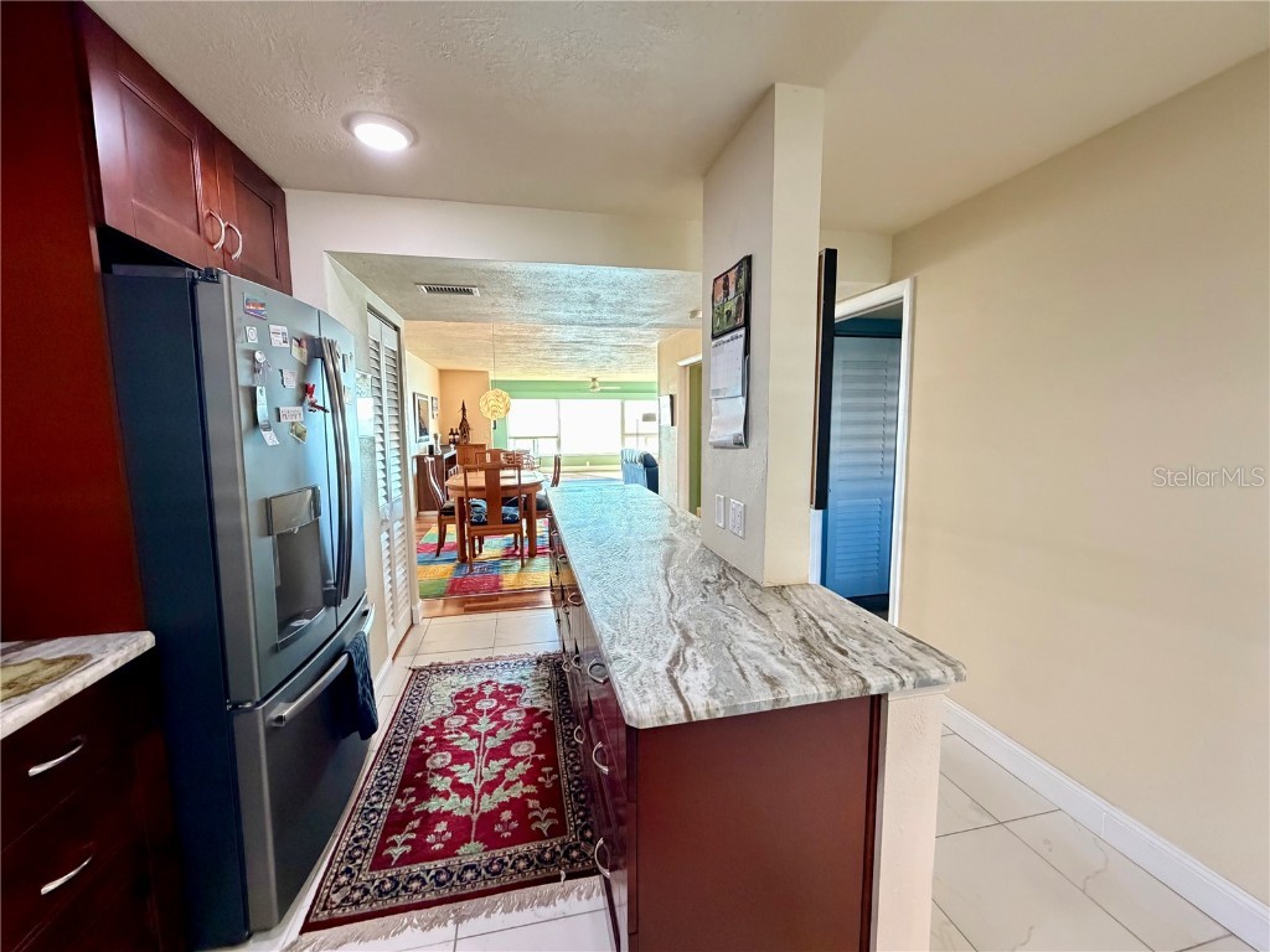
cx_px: 635
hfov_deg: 102.1
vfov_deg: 85.7
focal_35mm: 14
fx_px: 514
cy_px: 476
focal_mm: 2.22
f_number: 2.2
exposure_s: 1/60
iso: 800
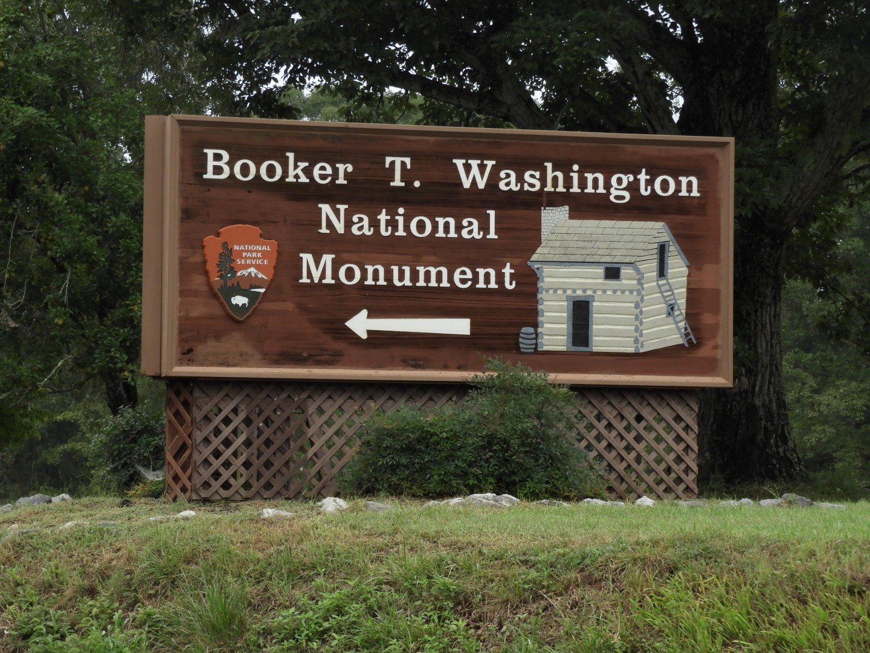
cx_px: 435
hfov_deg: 13.2
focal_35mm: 150
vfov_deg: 9.9
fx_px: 3770
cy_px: 326
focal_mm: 26.9
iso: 250
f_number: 5.2
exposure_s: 1/250
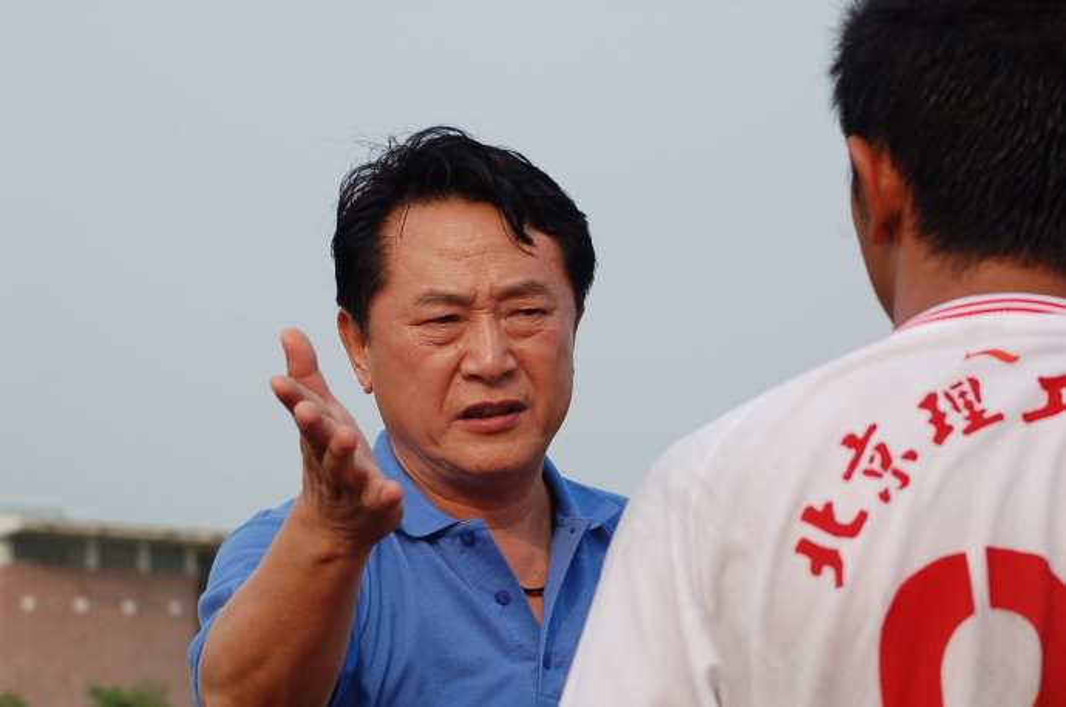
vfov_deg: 13.0
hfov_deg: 19.5
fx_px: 3105
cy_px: 354
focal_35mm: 105
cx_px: 533
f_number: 7.1
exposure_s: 1/800
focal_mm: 70
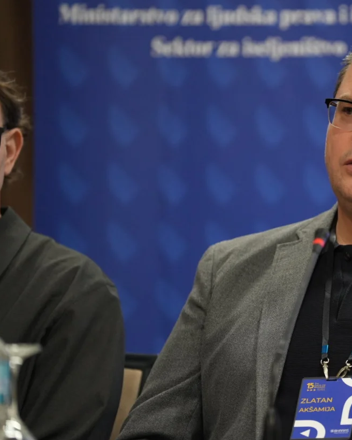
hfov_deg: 5.5
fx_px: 3674
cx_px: 324
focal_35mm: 282
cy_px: 220
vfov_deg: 6.9
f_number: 2.8
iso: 3200
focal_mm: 200
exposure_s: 1/200
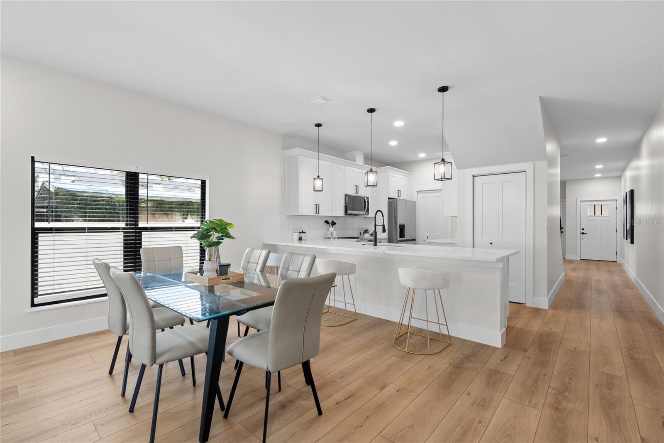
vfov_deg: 73.7
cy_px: 222
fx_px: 295
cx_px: 332
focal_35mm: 16
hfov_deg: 96.7
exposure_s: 1/2
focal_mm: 16
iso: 250
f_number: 9
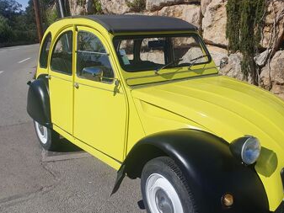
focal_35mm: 37
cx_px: 161
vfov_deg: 38.4
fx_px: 304
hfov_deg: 50.0
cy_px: 135
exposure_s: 1/4176
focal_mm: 4.32
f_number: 2.4
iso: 50
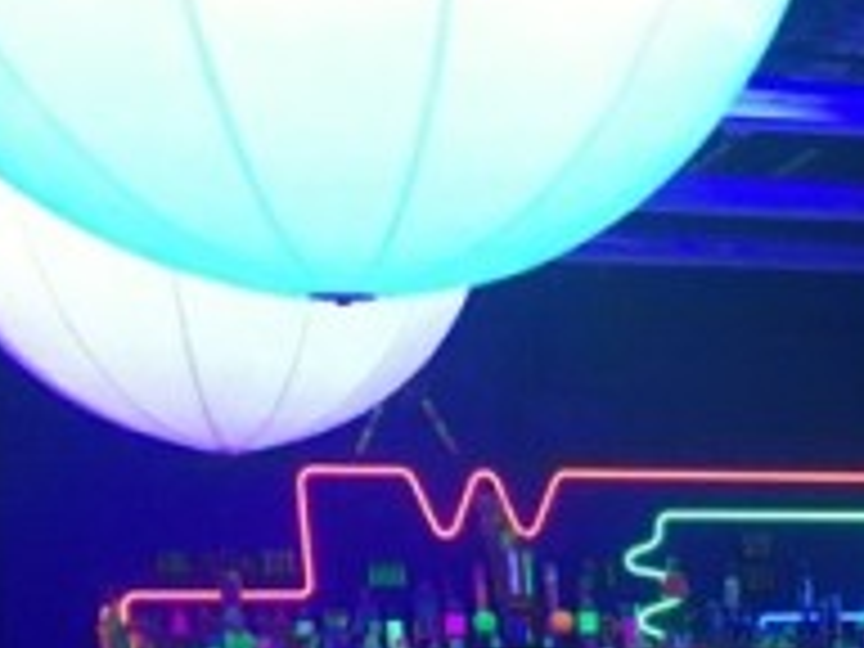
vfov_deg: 12.9
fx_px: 2646
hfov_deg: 16.6
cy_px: 1078
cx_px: 1346
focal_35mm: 106
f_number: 2.2
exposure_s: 1/15
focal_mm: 4.15
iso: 200
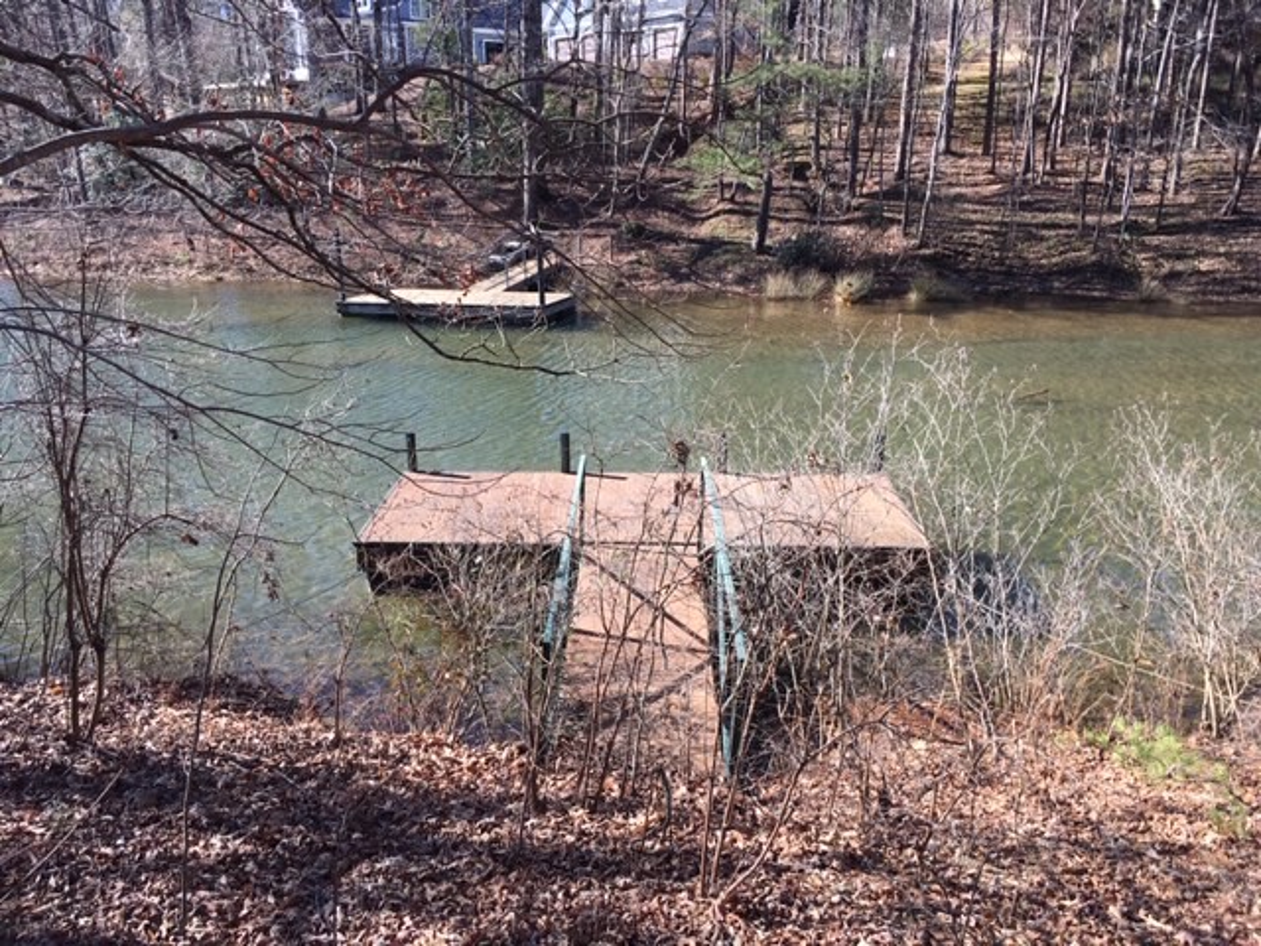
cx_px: 630
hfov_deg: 61.7
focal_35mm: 29
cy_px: 473
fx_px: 1056
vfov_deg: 48.2
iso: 25
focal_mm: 4.15
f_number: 2.2
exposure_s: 1/394
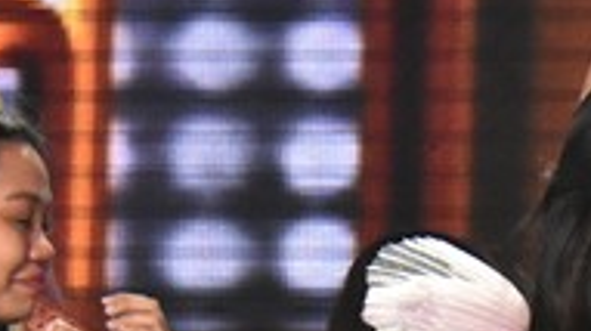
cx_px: 696
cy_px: 561
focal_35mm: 514
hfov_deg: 4.2
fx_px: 8047
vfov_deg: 2.4
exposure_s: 1/160
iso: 3200
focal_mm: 78
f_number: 8
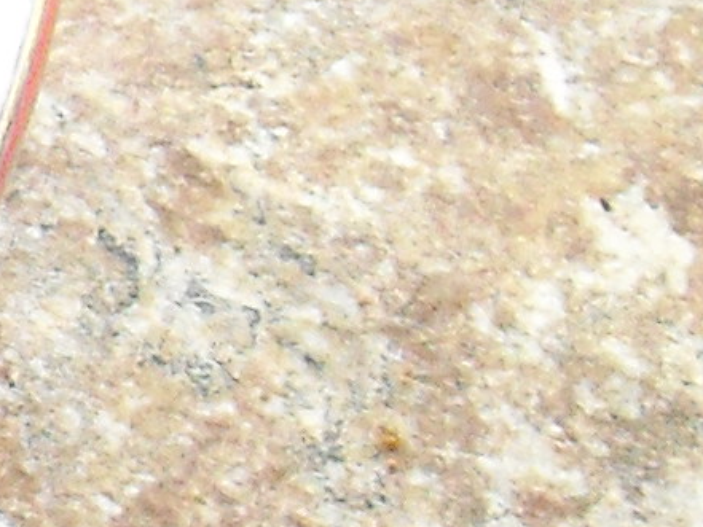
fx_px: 5261
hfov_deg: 6.9
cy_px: 441
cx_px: -1387
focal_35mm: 259
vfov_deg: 5.7
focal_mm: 5.7
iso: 496
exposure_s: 1/201
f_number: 2.8
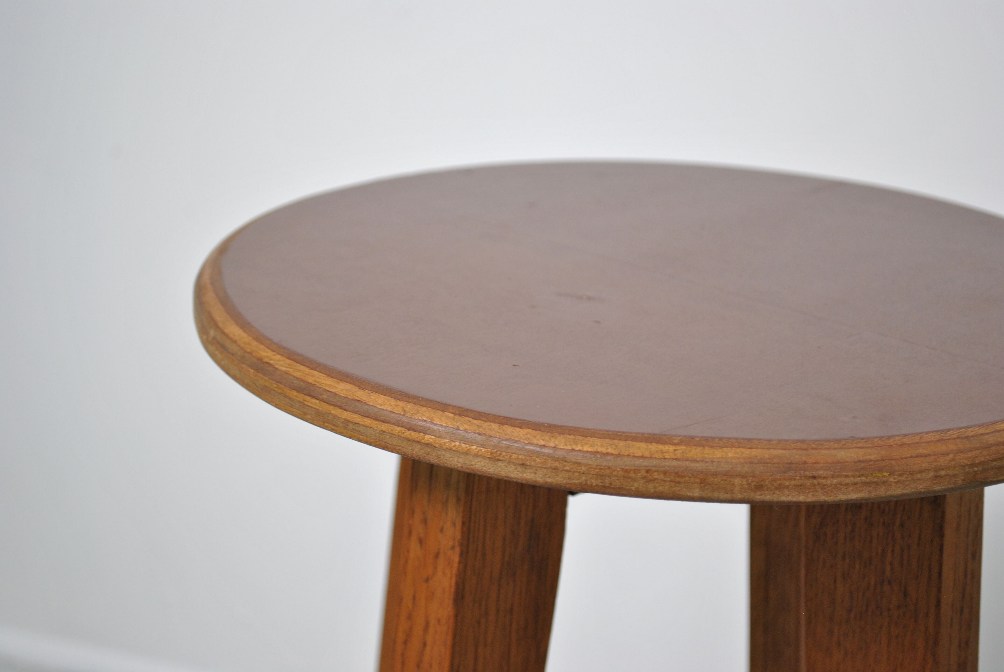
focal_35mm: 69
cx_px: 502
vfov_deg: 19.8
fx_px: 1927
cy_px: 336
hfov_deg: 29.2
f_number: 5.3
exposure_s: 1/30
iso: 450
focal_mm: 46
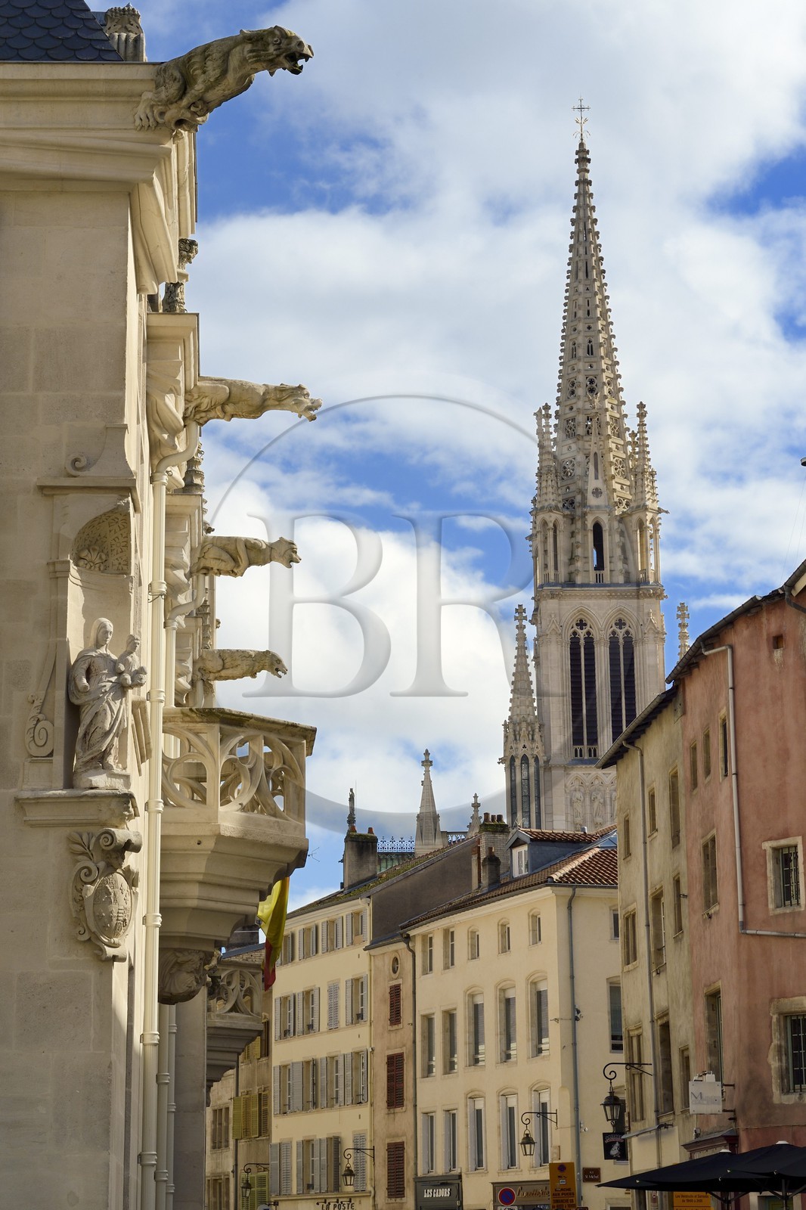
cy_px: 605
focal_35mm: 70
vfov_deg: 28.8
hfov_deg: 19.4
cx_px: 403
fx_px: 2352
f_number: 16
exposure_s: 1/250
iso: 200
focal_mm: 70
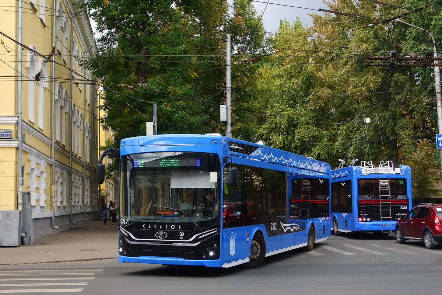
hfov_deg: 46.4
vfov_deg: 31.9
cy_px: 148
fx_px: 516
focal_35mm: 42
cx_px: 221
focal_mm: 15.64
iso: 160
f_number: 3.2
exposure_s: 1/500
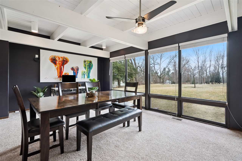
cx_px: 121
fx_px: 108
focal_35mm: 16
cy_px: 80
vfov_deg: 73.7
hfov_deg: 96.7
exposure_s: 1/40
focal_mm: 16
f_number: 9
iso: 400
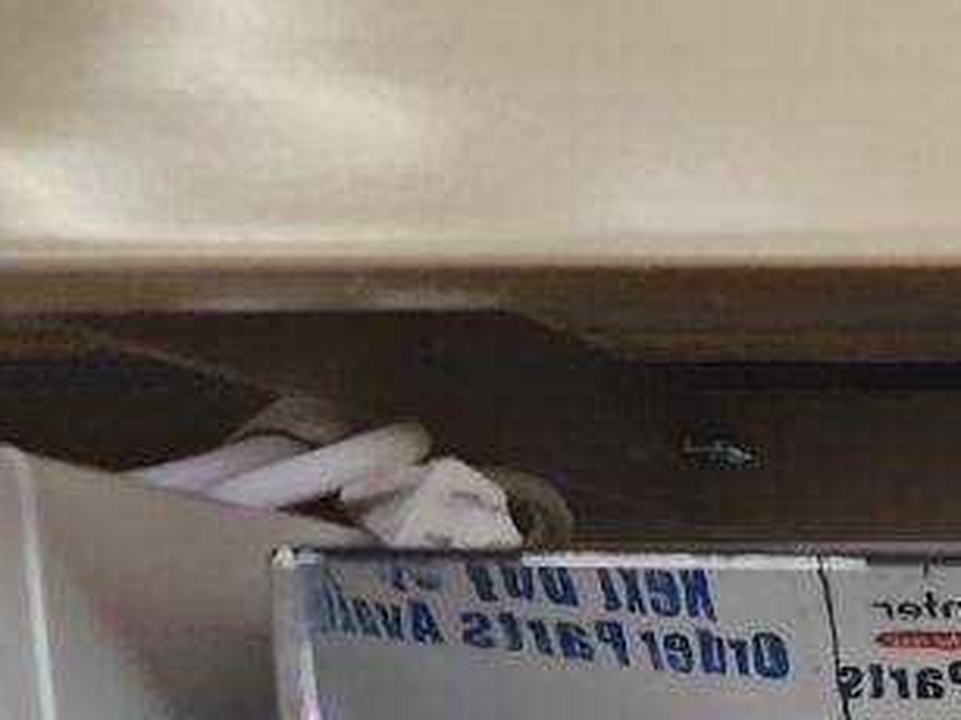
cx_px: 1960
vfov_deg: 12.9
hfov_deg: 15.0
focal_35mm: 105
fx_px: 2914
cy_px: 1262
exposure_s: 1/40
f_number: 1.8
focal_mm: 6.4
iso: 640
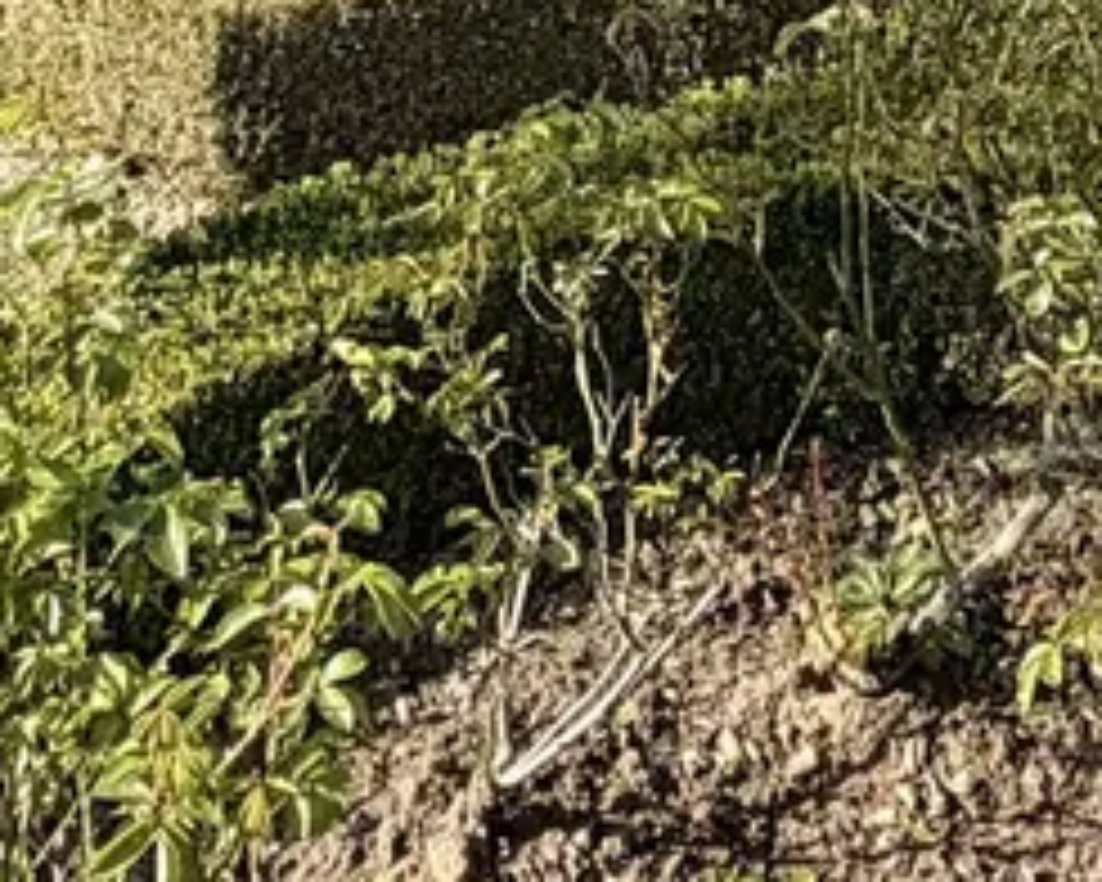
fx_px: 2544
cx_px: 1003
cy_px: -891
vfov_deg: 15.6
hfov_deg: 23.7
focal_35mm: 78
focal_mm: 2.22
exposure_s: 1/770
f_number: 2.2
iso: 32
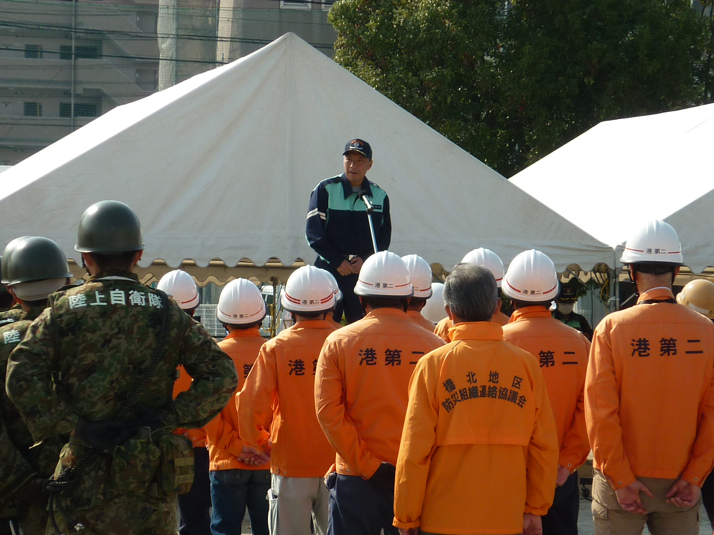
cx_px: 357
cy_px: 268
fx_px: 2516
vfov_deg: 12.1
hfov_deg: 16.1
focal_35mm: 122
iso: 80
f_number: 3.9
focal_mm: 11.4
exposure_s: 1/640
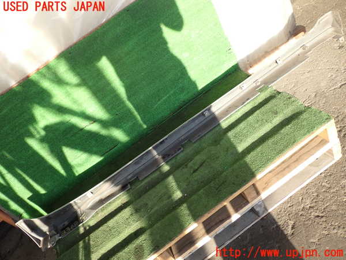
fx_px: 320
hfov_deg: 56.8
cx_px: 173
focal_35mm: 32
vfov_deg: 44.2
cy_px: 130
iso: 100
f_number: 2.4
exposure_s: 1/200
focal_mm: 5.79
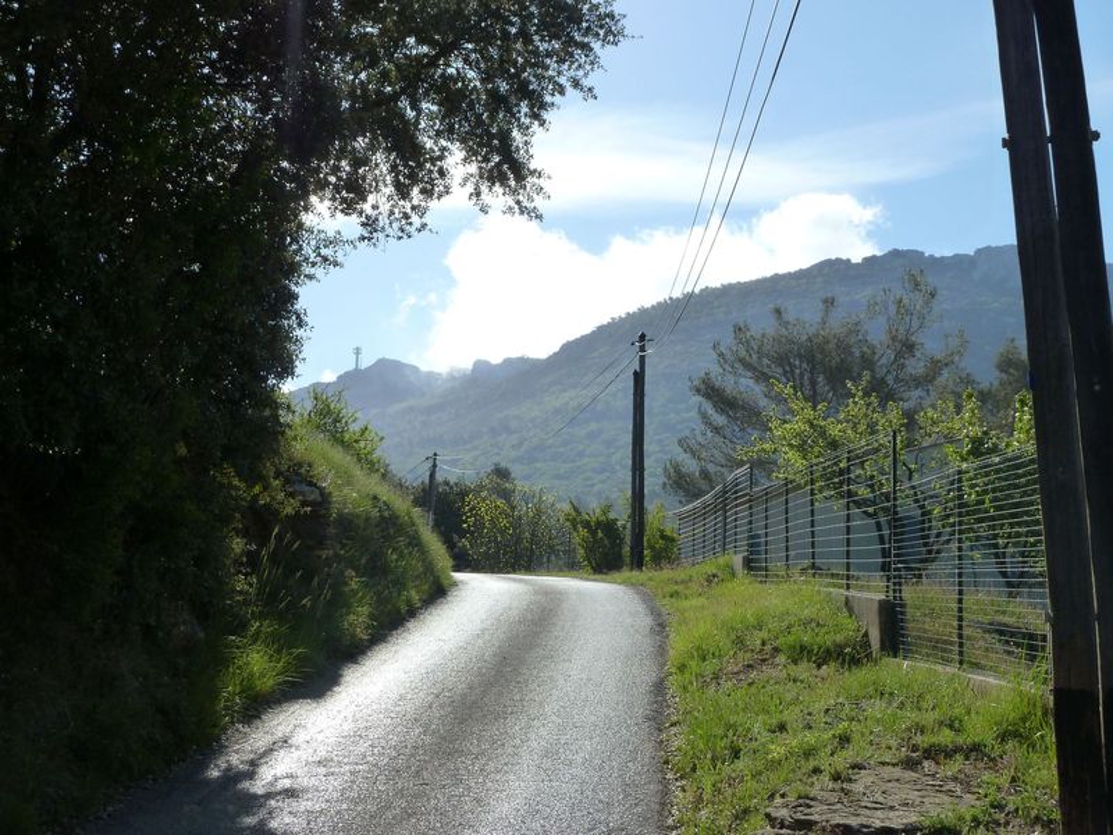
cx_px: 556
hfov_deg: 34.9
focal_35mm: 55
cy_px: 418
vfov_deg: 26.6
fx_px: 1768
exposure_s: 1/640
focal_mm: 9.1
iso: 125
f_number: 5.6
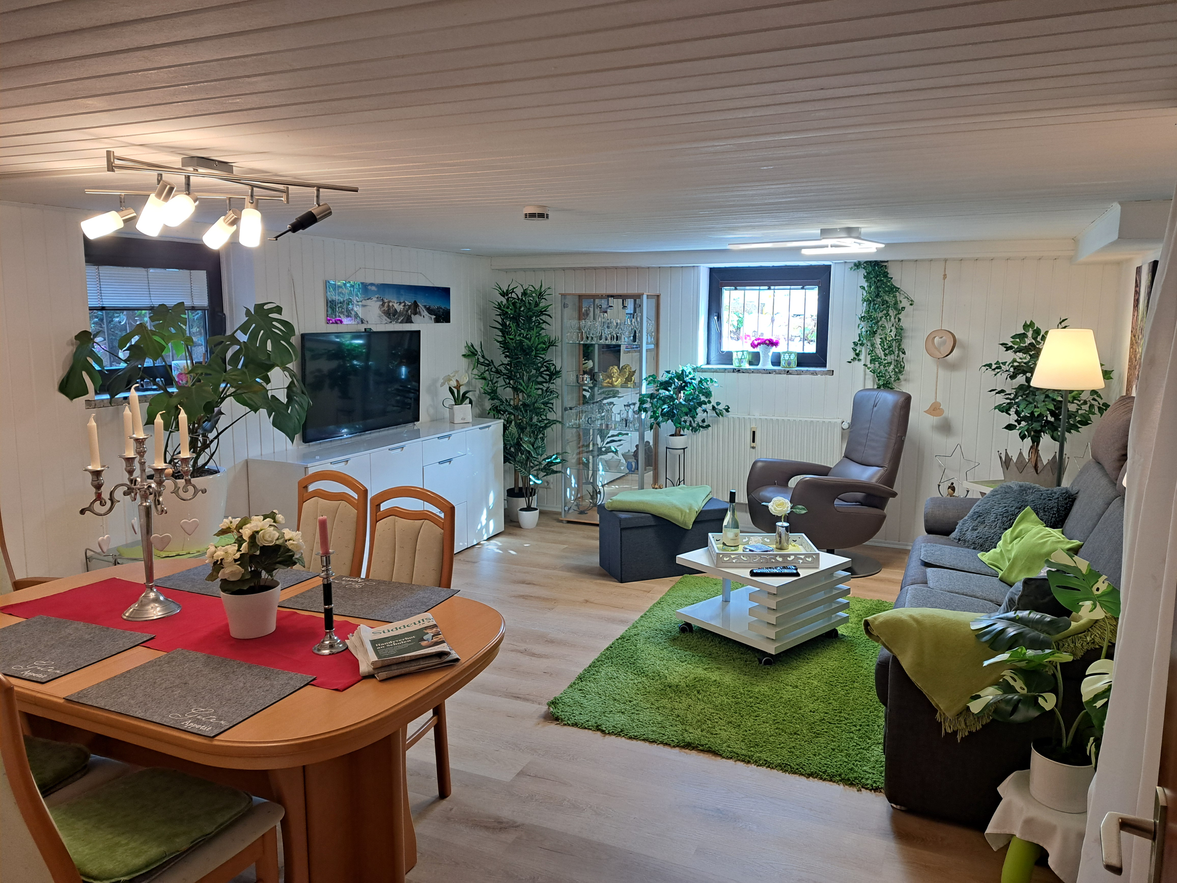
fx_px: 816
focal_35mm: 24
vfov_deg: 56.8
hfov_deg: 71.6
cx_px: 588
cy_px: 442
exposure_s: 1/50
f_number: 1.8
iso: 125
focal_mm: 5.23
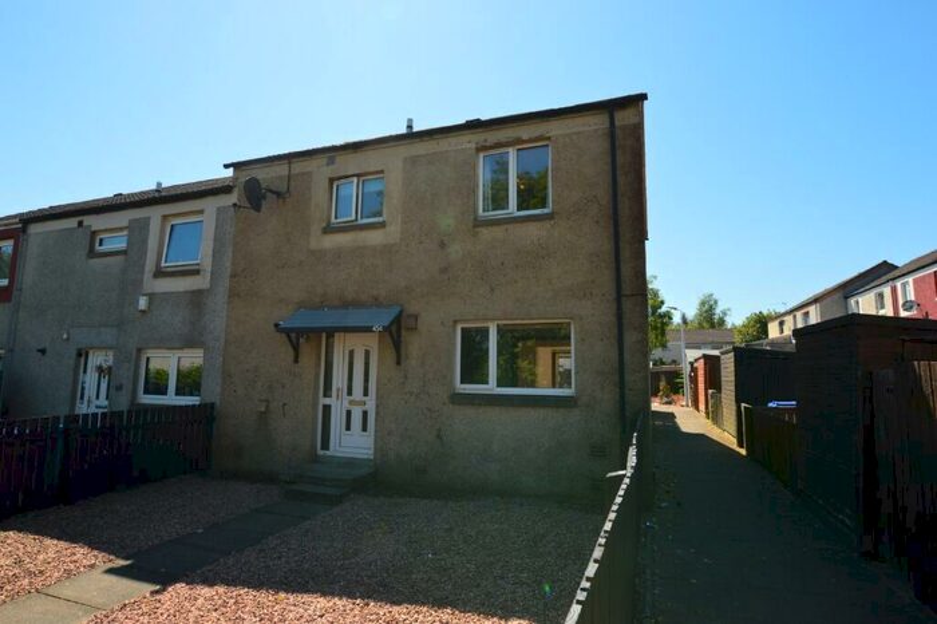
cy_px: 312
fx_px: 468
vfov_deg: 67.3
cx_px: 468
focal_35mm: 18
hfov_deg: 90.0
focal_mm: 12
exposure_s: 1/250
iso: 400
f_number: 10
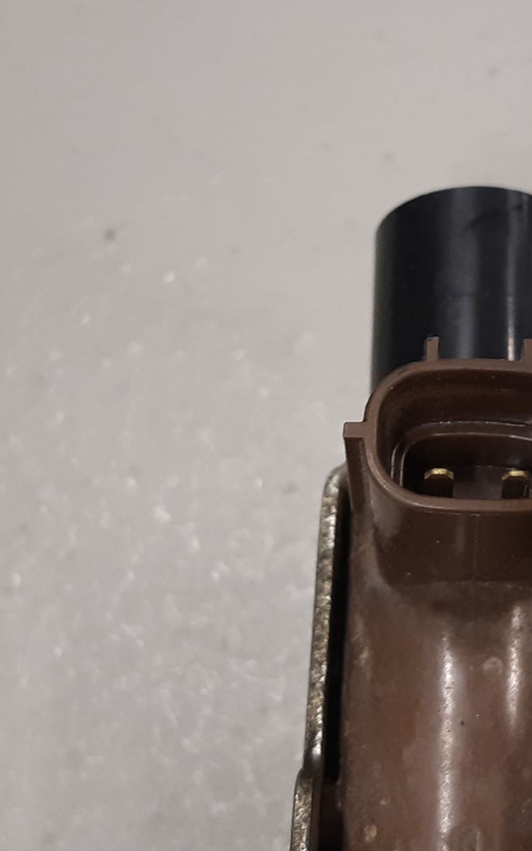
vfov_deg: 47.1
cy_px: 367
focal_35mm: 42
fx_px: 974
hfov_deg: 29.6
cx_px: 449
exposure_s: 1/50
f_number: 1.7
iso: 100
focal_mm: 3.93
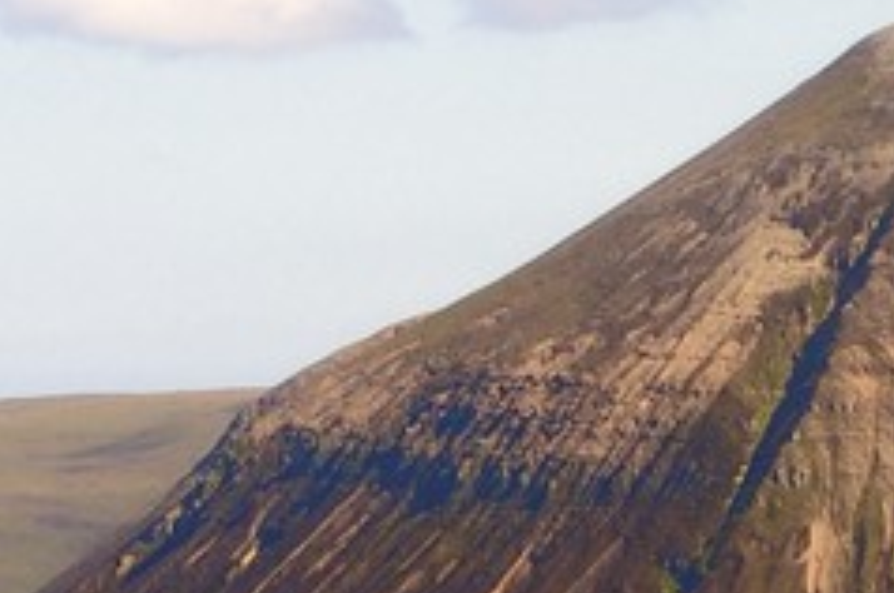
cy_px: 1239
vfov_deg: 2.9
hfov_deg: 4.3
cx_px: 2581
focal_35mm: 470
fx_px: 11656
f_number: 6.3
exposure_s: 1/800
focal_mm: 70
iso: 400
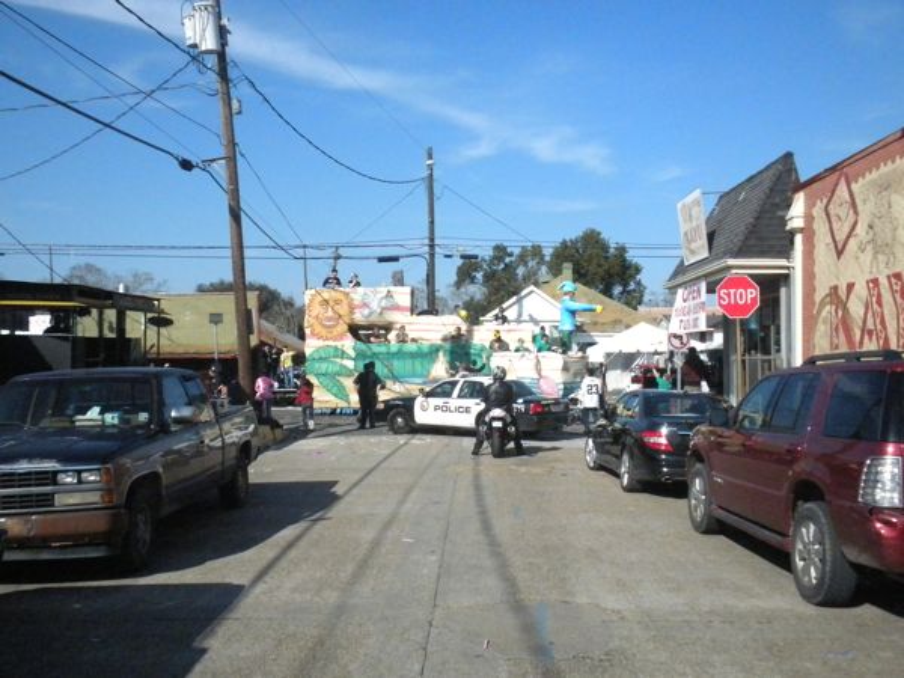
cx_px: 452
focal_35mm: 37
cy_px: 339
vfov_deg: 38.7
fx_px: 966
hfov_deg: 50.1
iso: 800
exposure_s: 1/1500
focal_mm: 6.6
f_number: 10
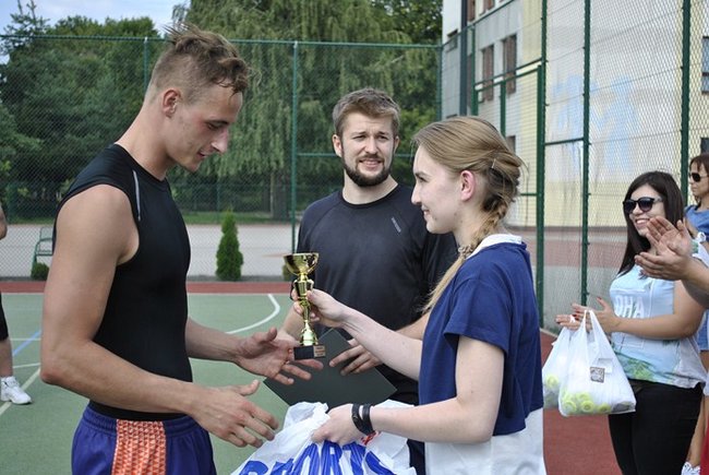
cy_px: 238
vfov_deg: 23.8
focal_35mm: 57
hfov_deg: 35.0
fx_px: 1124
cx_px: 354
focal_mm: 38
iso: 200
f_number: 5
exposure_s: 1/800
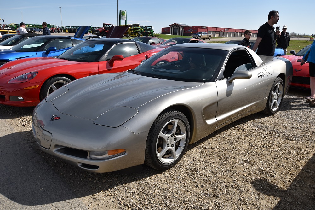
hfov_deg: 61.9
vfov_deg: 43.6
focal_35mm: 30
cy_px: 105
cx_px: 158
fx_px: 262
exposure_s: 1/500
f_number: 8
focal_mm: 20
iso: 200
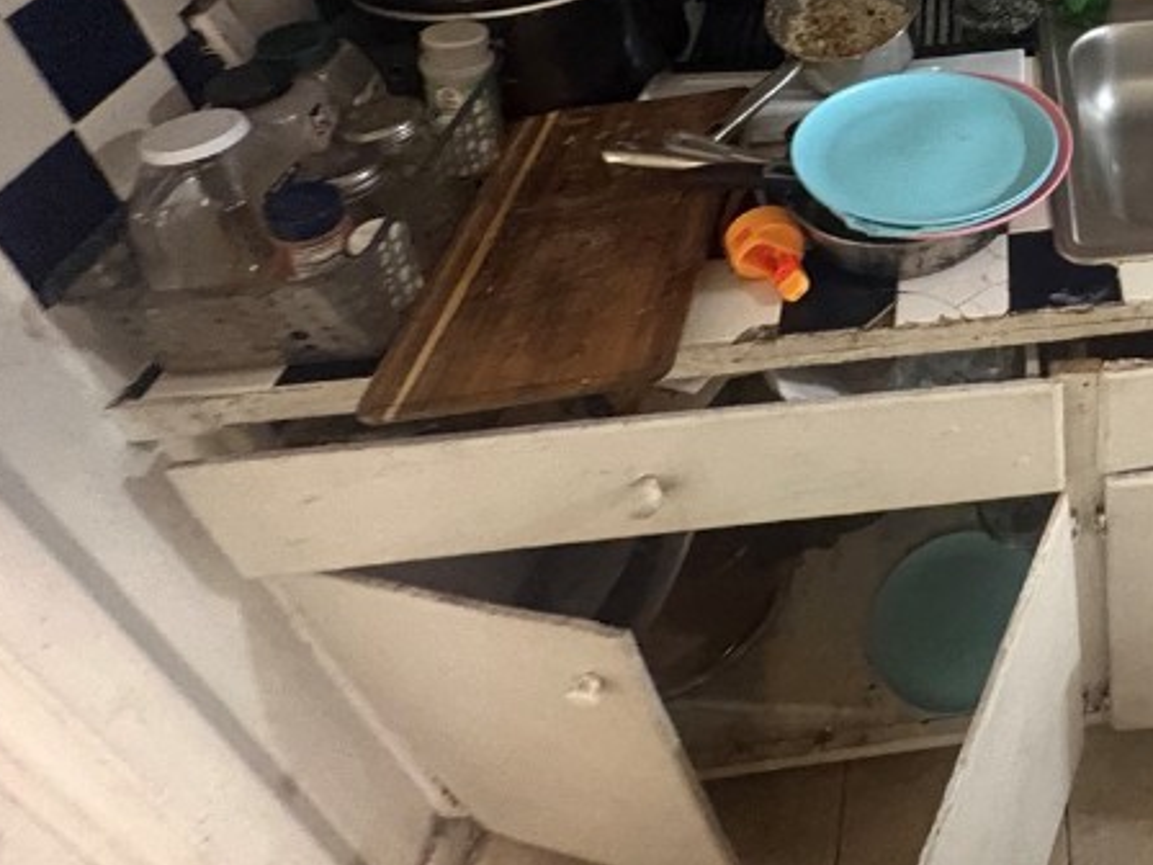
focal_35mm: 32
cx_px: 1135
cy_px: 0
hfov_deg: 47.8
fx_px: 1066
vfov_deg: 39.1
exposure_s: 1/30
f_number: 2.2
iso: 1000
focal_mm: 2.22
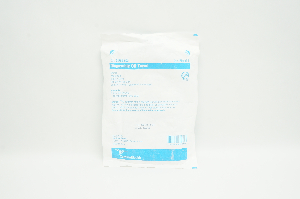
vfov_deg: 38.3
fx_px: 287
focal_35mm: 34
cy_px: 100
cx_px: 150
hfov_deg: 55.2
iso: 400
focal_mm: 23
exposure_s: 1/15
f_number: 11
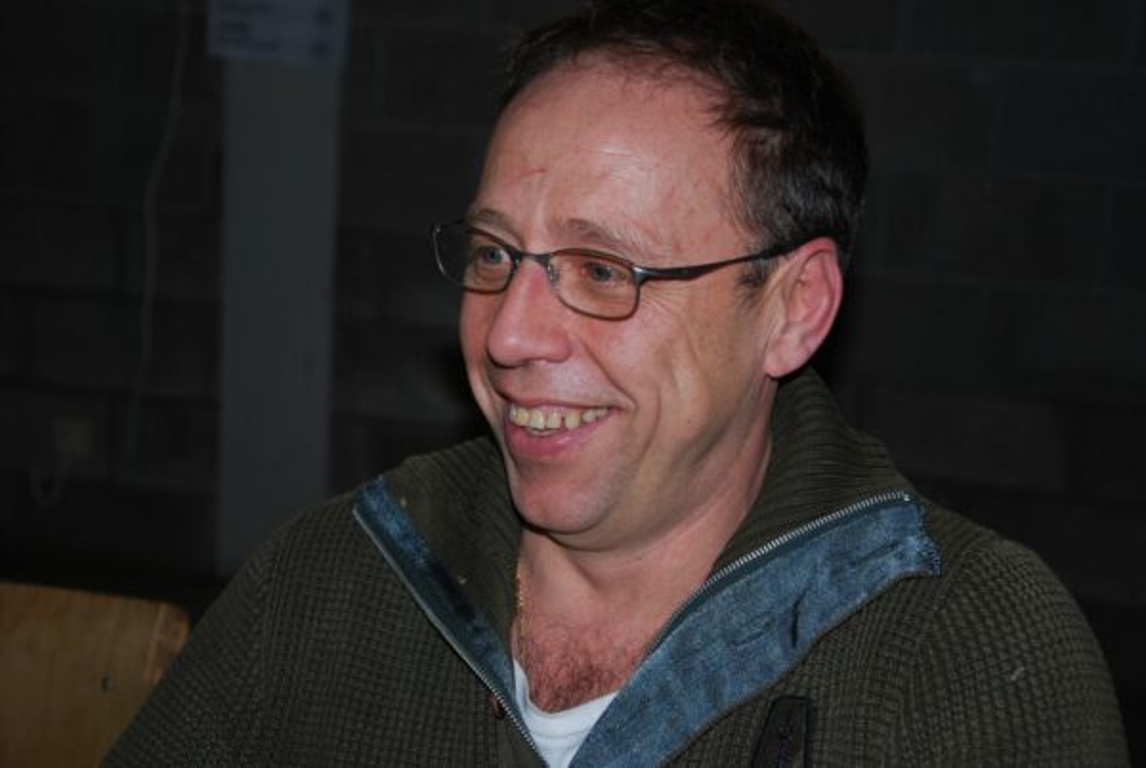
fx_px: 2008
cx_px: 573
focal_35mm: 63
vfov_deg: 21.6
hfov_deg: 31.8
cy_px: 384
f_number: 4.8
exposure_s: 1/60
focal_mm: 42
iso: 200
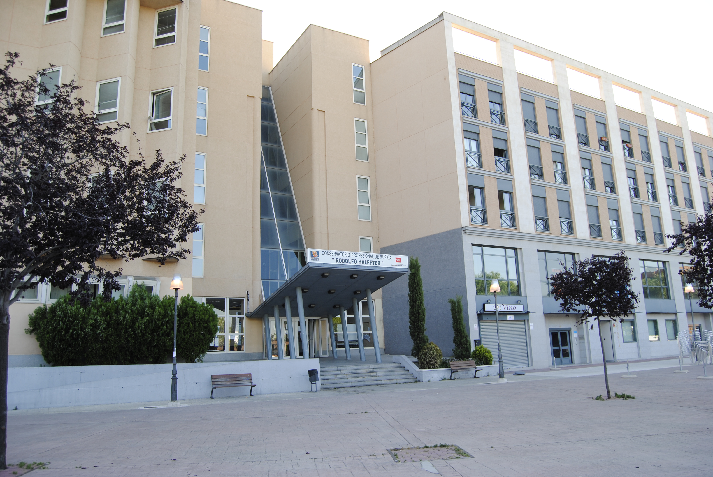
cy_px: 238
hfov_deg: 67.3
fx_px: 535
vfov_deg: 48.0
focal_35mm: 27
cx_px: 356
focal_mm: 18
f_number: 5
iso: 100
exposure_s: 1/100
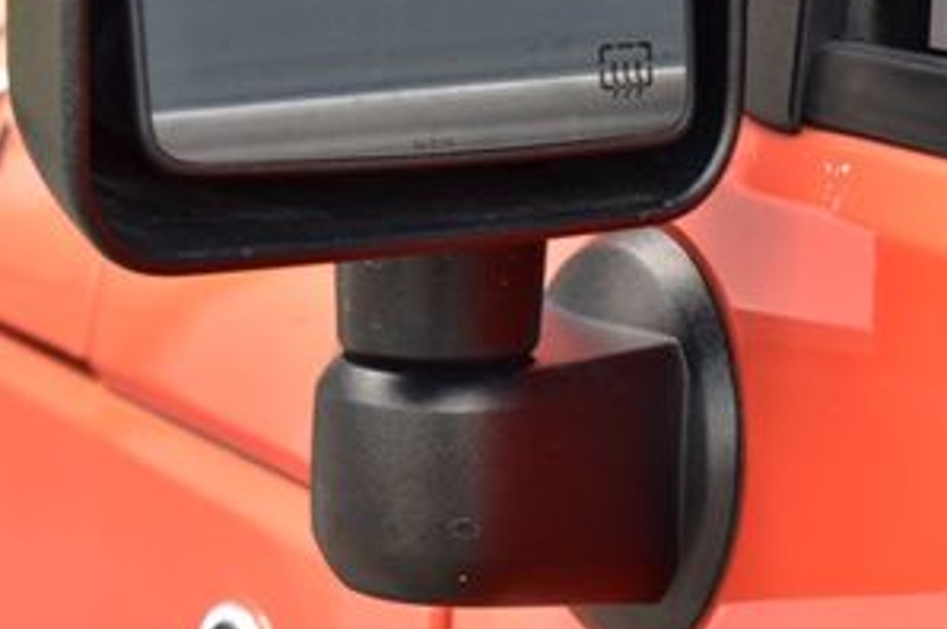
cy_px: 22
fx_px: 4653
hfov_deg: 11.6
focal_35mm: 177
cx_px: 559
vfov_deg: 7.7
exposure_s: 1/25
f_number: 7.1
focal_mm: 55
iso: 400
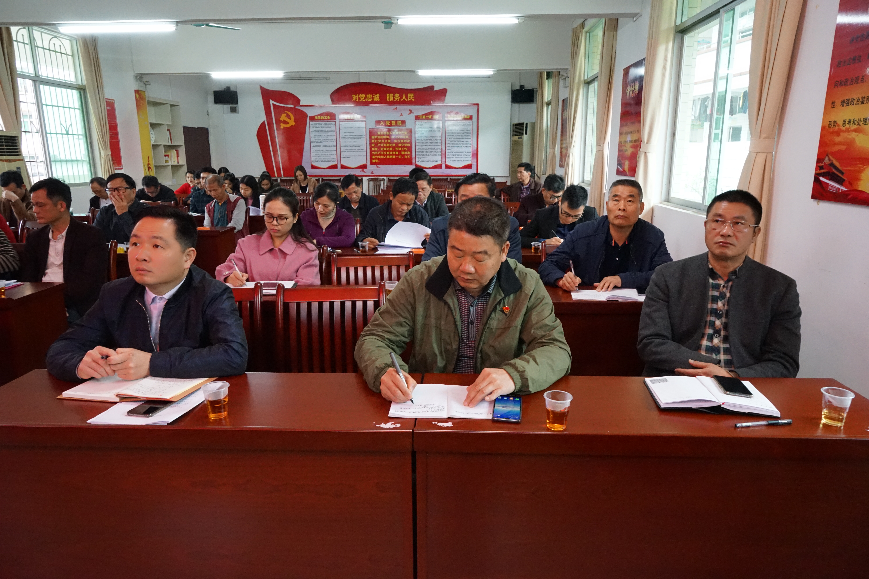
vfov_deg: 53.1
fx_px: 579
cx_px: 434
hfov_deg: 73.7
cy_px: 290
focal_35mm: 24
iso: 6400
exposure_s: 1/13
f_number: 14
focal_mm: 24
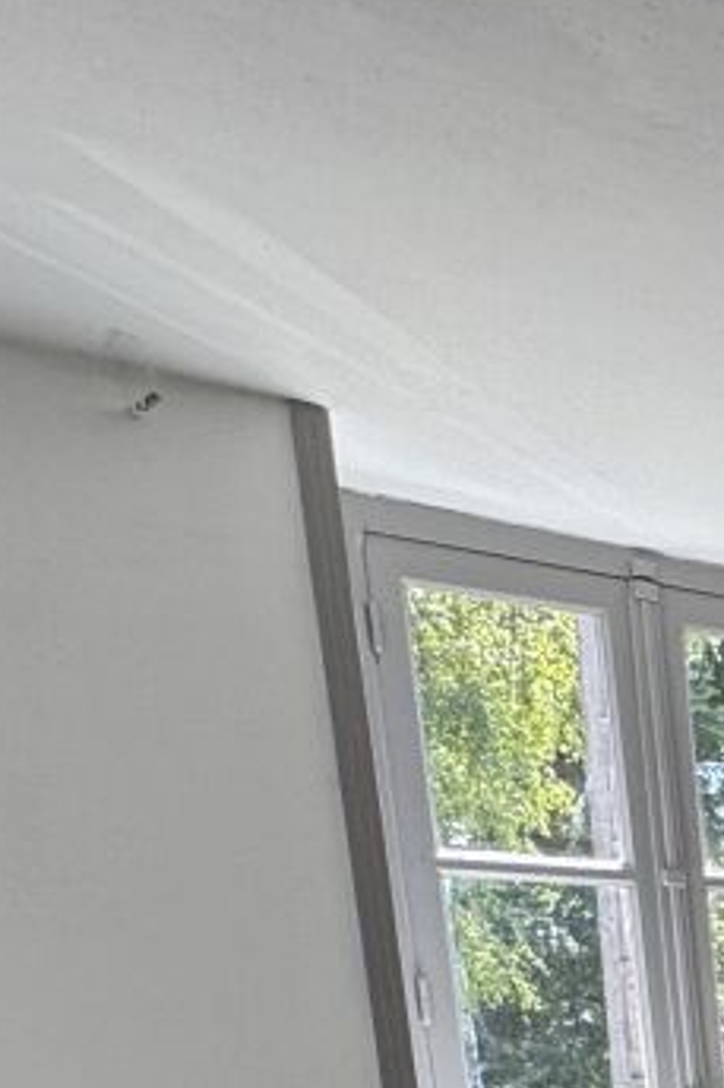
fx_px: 1842
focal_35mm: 61
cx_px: 1701
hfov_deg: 14.8
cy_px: 1411
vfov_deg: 27.5
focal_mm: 2.22
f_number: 2.2
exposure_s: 1/99
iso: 80
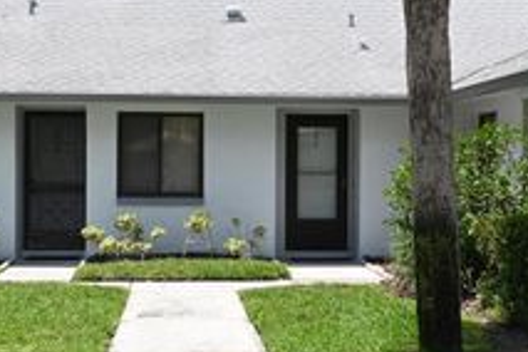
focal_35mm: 80
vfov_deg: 17.1
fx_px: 1173
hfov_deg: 25.4
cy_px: 156
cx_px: 248
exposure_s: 1/400
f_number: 7.1
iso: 100
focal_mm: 23
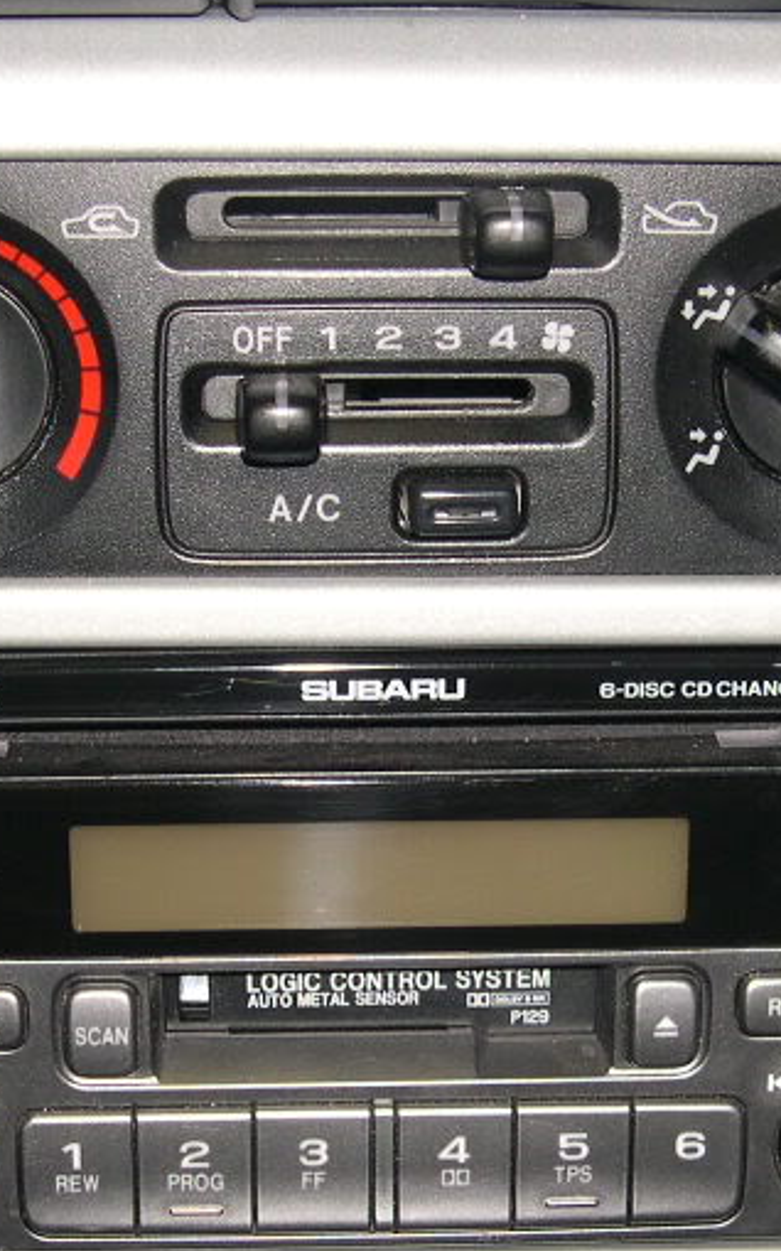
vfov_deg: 25.4
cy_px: 791
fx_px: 2759
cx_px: 395
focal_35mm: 81
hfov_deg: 16.1
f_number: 2.8
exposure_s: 1/60
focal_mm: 8
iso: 100
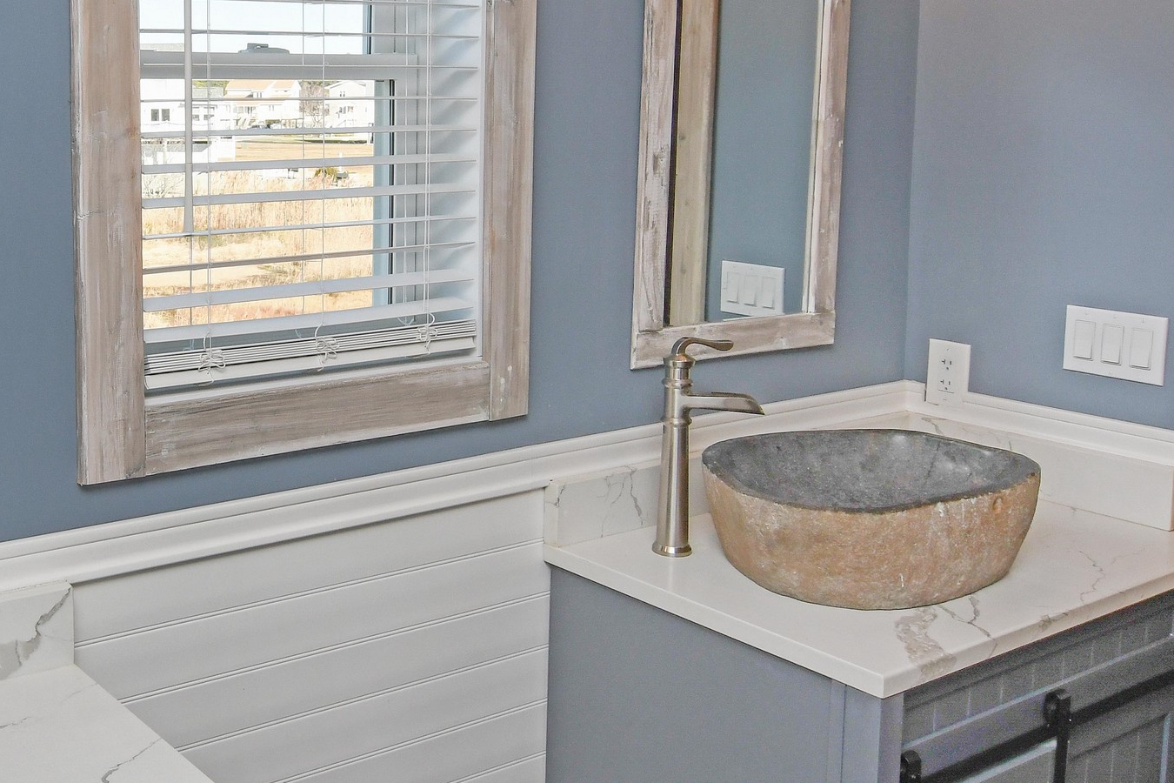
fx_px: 1370
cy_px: 241
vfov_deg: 31.6
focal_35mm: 42
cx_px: 269
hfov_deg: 44.6
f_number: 13
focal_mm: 14
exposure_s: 1/160
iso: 400
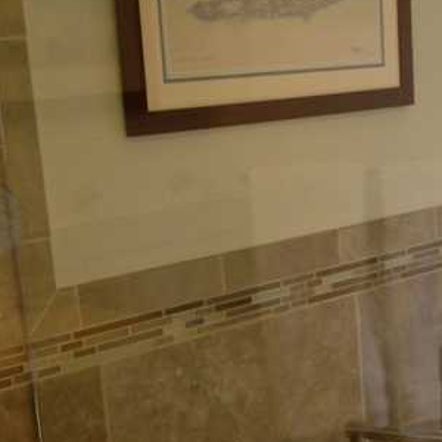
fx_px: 1488
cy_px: 349
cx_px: 479
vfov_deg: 16.8
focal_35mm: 103
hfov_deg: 16.4
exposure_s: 1/20
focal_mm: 4.28
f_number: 2.4
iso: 80
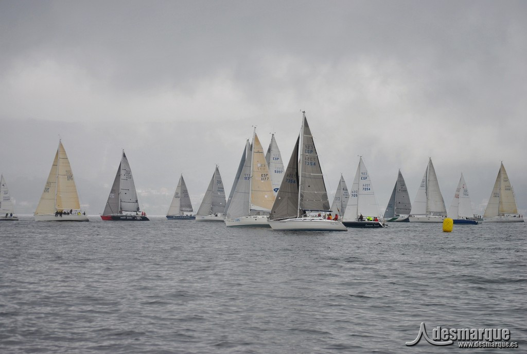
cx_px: 264
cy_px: 177
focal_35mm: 90
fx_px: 1320
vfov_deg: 15.3
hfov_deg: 22.6
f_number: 4.5
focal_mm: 60
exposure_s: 1/320
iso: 200
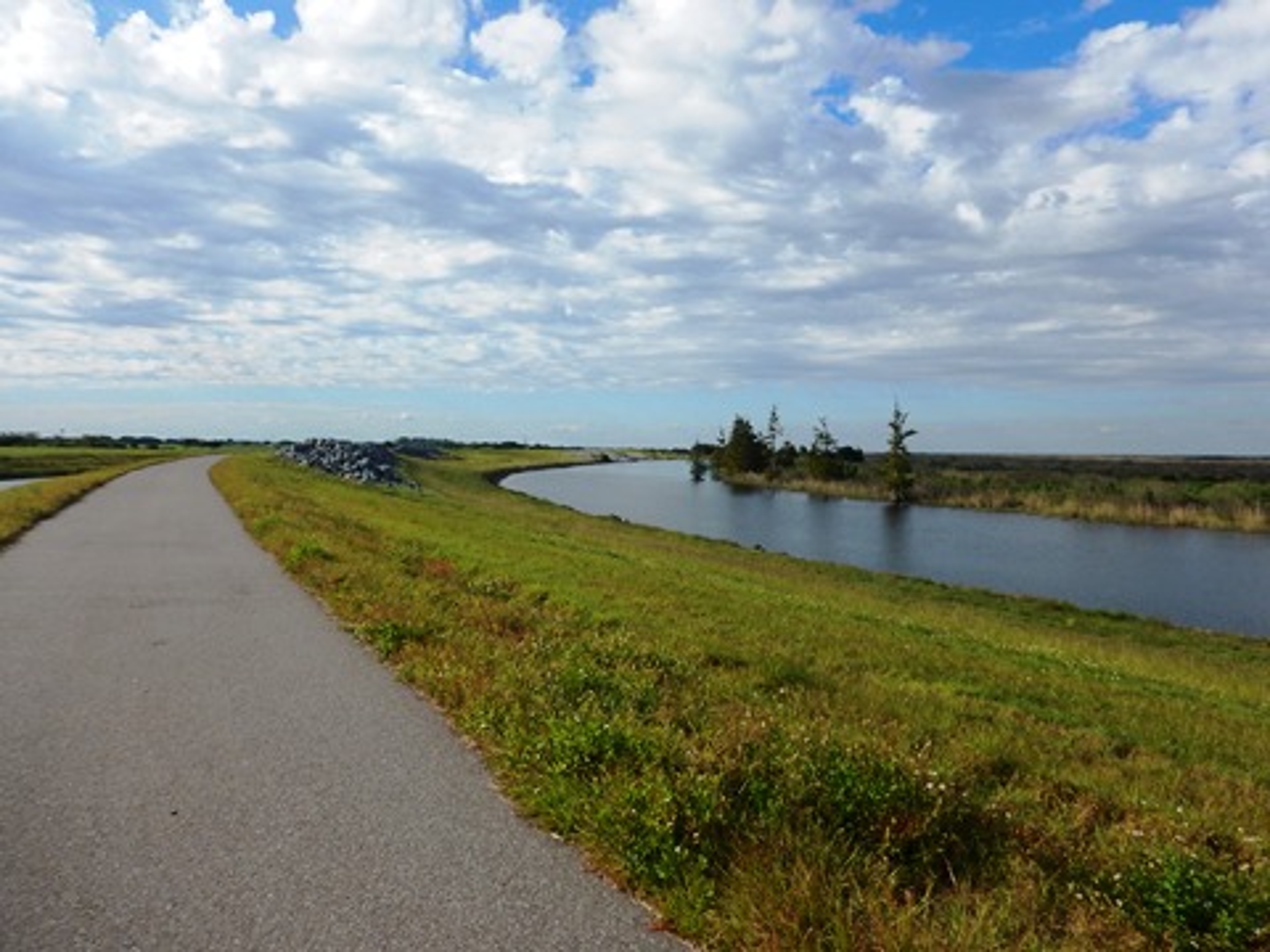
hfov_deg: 71.6
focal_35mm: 24
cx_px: 635
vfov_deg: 56.8
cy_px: 476
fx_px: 881
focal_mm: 4.3
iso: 125
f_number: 4.1
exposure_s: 1/1250
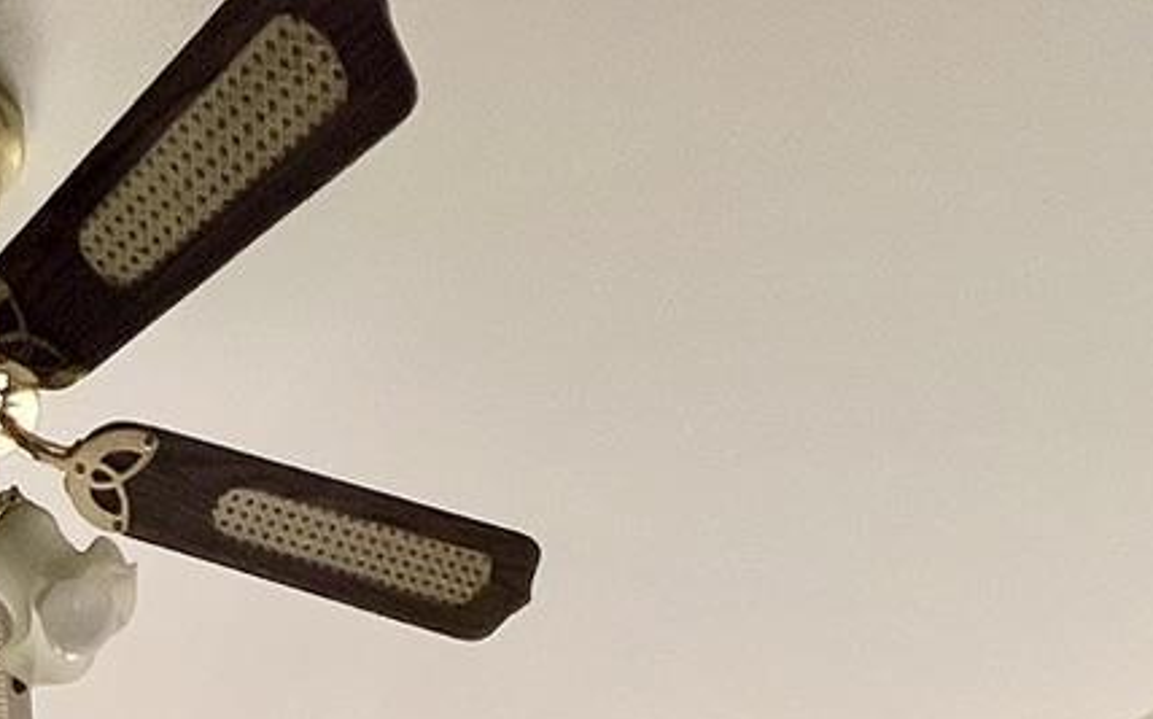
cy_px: 1979
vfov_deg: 12.4
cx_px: 267
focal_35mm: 66
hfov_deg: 30.5
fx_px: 2073
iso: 64
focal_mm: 1.57
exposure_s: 1/99
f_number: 1.8
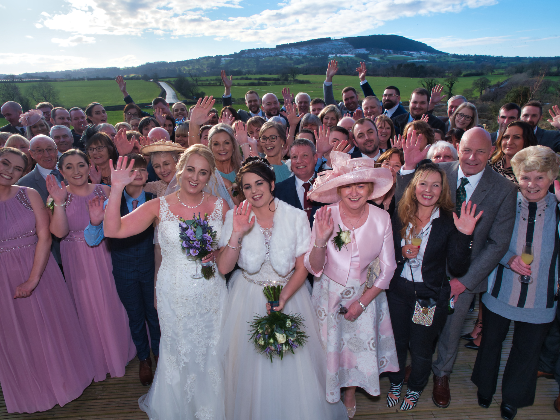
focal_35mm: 24
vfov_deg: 56.8
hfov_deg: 71.6
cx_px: 280
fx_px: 388
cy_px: 210
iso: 200
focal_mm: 12
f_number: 9
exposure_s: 1/250
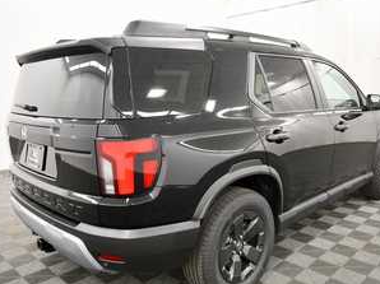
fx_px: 340
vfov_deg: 45.3
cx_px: 203
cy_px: 161
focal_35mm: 31
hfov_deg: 58.3
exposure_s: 1/125
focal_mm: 16
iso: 2000
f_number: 5.3
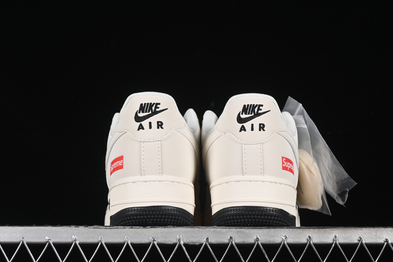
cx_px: 206
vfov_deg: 15.4
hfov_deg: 22.9
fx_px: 972
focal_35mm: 89
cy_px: 130
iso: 160
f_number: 8
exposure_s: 1/100
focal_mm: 50
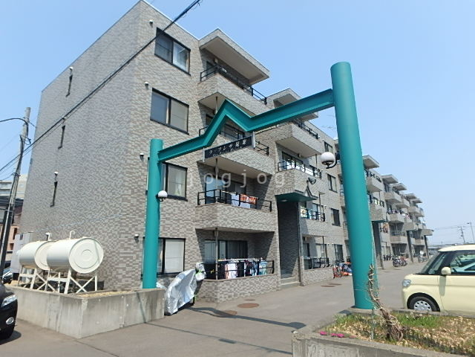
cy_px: 178
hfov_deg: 79.0
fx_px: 288
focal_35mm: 21
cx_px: 238
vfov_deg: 63.4
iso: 125
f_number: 6
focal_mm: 3.7
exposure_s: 1/400
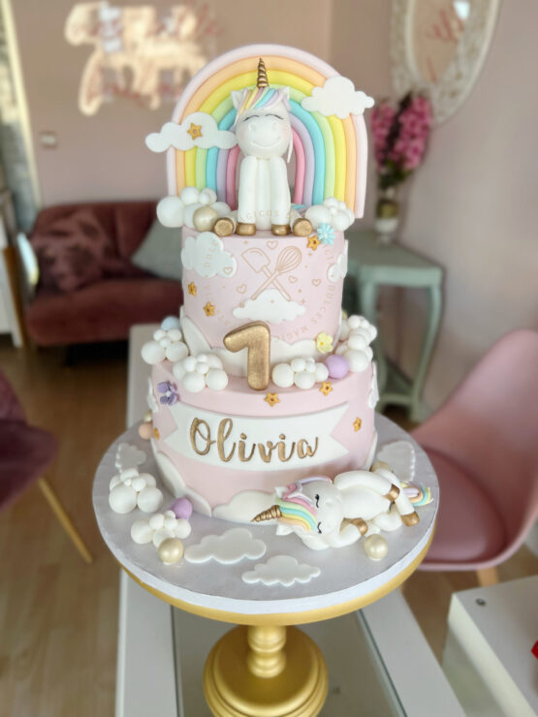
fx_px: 539
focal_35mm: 26
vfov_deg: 67.3
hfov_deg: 53.1
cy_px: 358
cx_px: 269
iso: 50
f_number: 1.5
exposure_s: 1/121
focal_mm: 5.7
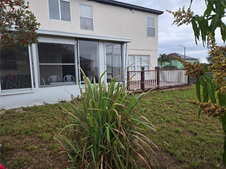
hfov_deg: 73.9
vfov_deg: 58.9
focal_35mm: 23
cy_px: 84
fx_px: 150
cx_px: 113
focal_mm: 5.4
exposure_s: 1/180
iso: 80
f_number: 1.8
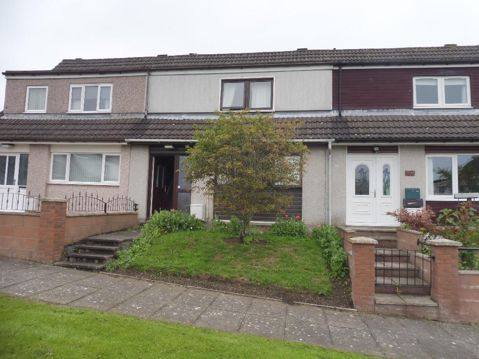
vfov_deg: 56.8
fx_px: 332
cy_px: 180
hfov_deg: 71.6
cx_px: 240
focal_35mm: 24
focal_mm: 4.3
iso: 100
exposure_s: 1/250
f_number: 4
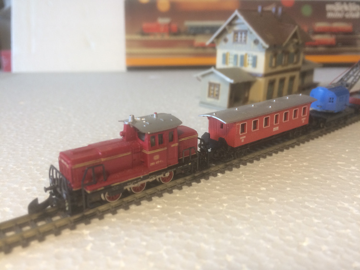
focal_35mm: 29
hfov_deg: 61.7
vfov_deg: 48.2
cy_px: 135
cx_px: 180
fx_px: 302
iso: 32
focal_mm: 4.15
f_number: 2.2
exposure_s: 1/30
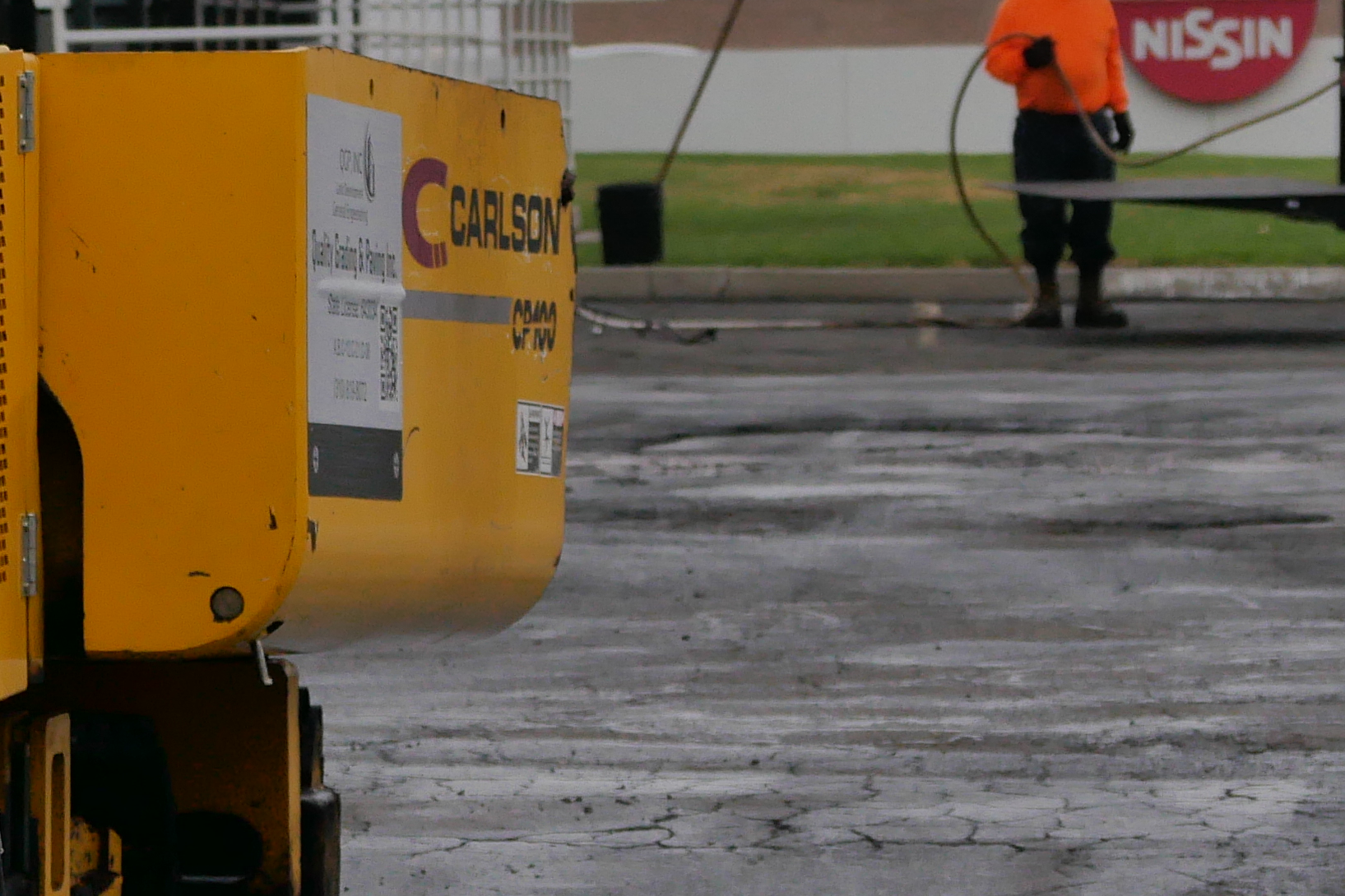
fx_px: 11133
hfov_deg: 6.9
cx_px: 455
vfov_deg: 4.6
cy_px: 178
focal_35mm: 298
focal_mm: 51
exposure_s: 1/1000
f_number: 5.6
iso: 800
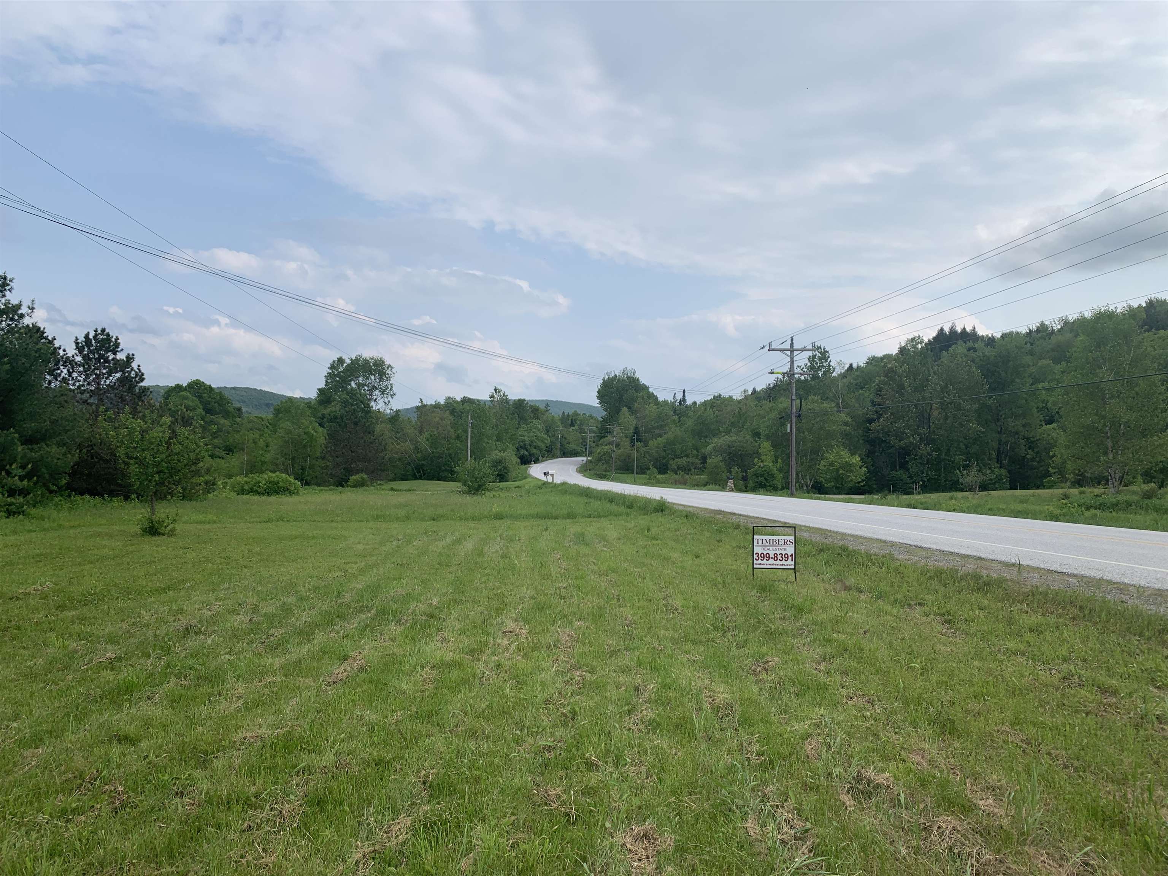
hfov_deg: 67.3
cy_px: 438
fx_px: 877
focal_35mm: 26
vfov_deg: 53.1
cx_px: 584
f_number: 1.8
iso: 25
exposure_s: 1/2257
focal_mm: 4.25
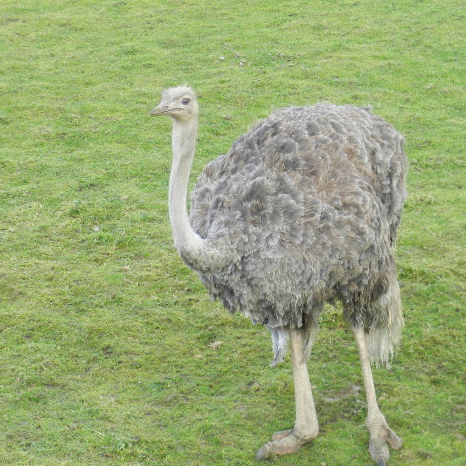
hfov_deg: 9.3
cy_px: 245
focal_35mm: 187
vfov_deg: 9.4
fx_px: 2848
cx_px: 297
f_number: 5.1
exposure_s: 1/40
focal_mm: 25.7
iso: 160
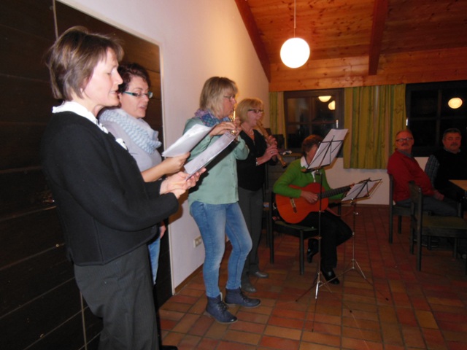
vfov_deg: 54.9
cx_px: 234
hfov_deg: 69.4
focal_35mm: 25
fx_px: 337
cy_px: 175
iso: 320
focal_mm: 4.5
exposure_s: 1/25
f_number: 3.5
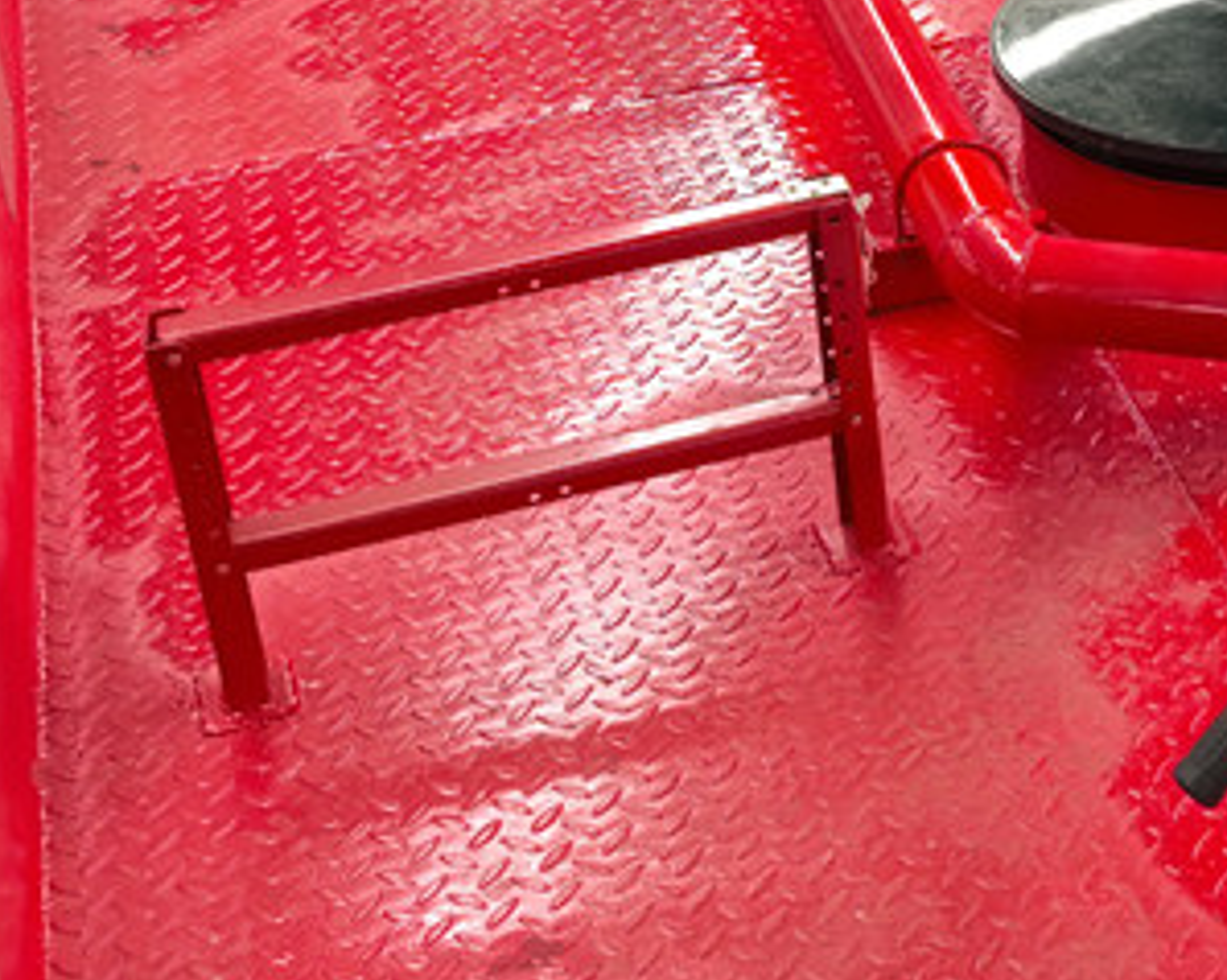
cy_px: 16
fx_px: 2758
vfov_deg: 19.6
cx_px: 1421
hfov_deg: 23.2
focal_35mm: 76
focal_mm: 6.98
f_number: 1.4
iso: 200
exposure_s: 1/50
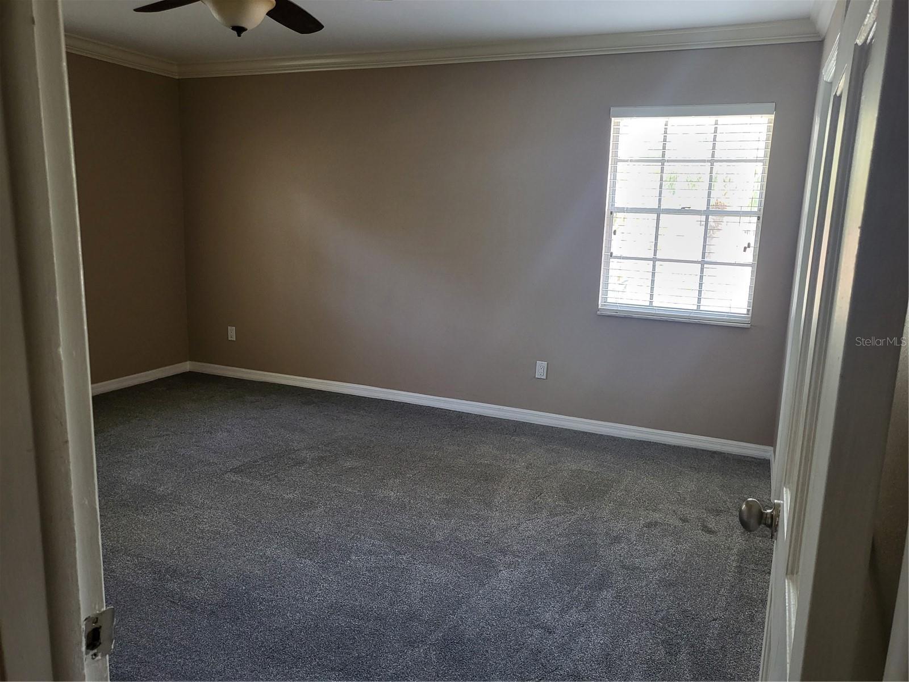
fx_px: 683
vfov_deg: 53.1
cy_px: 341
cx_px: 454
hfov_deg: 67.3
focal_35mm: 26
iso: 250
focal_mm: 4.25
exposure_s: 1/60
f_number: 1.8
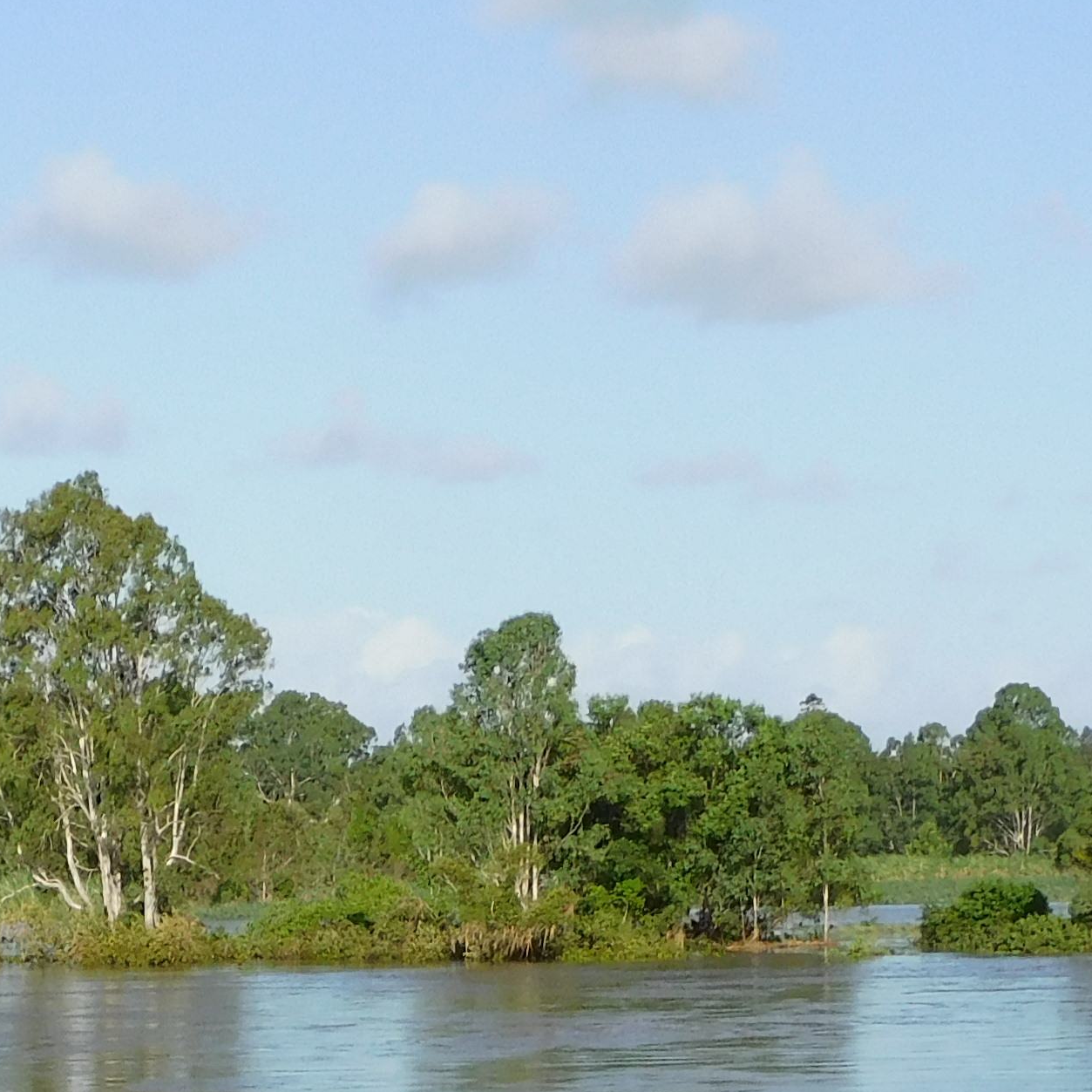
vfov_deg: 12.9
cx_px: 79
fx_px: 4640
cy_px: 1473
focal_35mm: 130
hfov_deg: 13.3
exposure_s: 1/1250
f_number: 3.8
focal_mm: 7.2
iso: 125
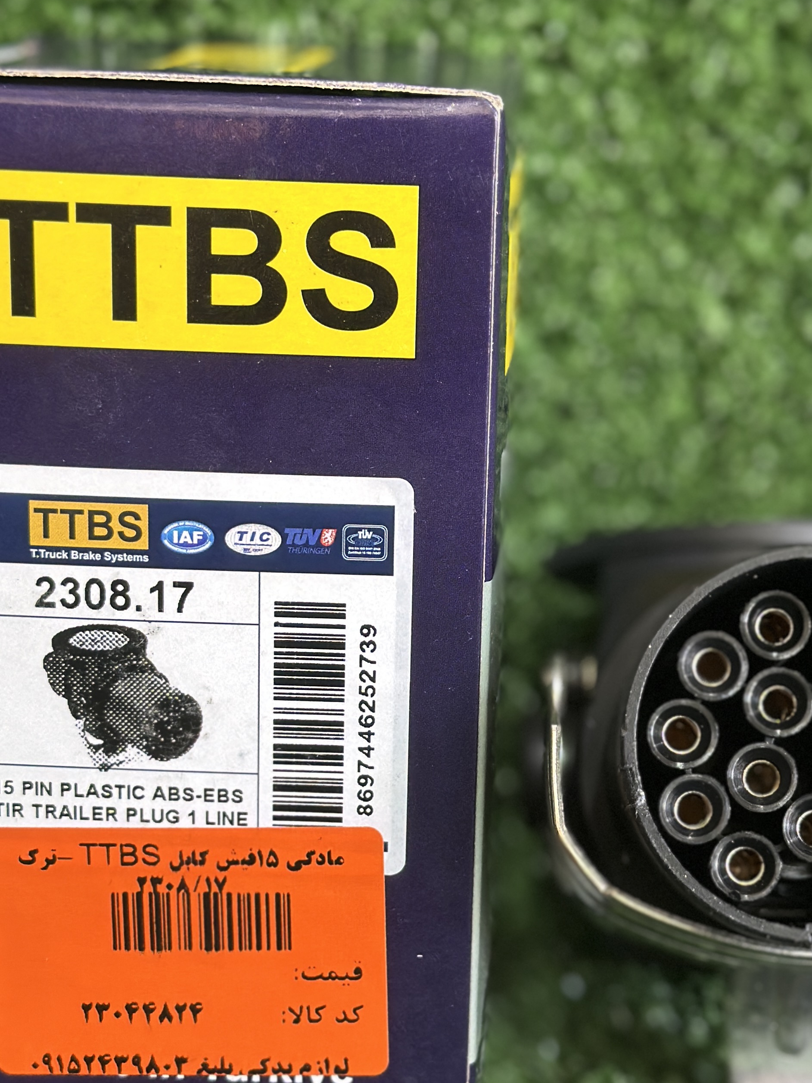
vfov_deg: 25.3
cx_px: 458
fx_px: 2408
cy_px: 601
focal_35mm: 77
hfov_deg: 19.1
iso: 200
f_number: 1.78
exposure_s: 1/50
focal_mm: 6.86
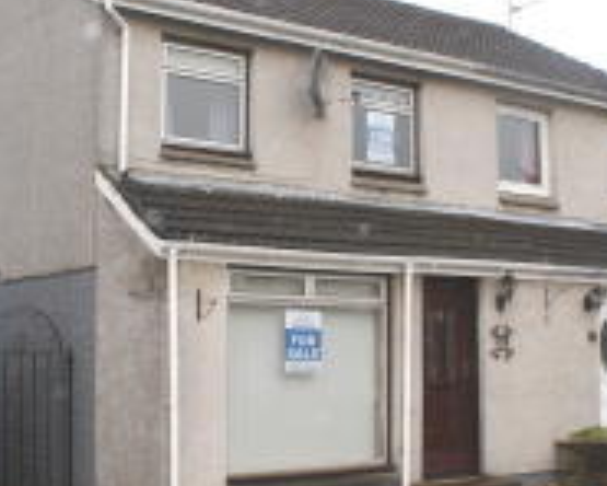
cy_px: 254
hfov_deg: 31.0
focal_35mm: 61
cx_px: 312
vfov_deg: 25.0
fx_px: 1096
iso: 400
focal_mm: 20
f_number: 13
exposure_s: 1/125
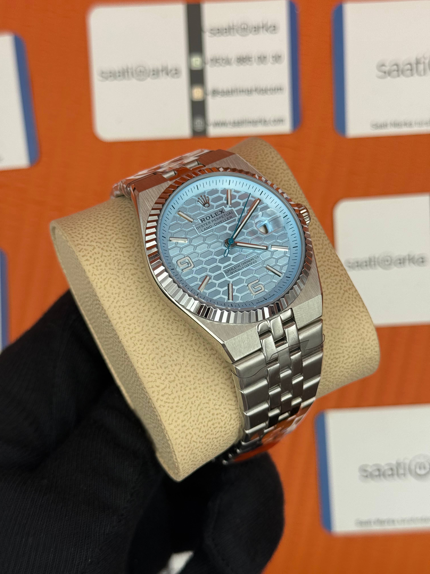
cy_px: 287
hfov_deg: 30.3
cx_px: 215
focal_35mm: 48
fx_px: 795
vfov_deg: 39.7
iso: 64
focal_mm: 6.76
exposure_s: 1/810
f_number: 1.78
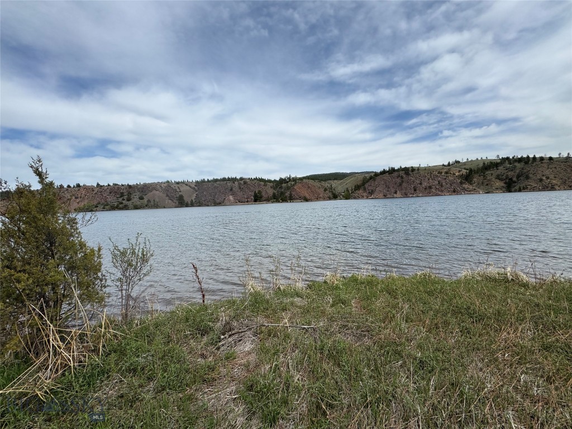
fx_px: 231
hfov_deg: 102.1
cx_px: 286
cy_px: 214
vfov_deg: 85.7
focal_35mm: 14
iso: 50
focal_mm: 2.22
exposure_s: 1/3106
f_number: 2.2
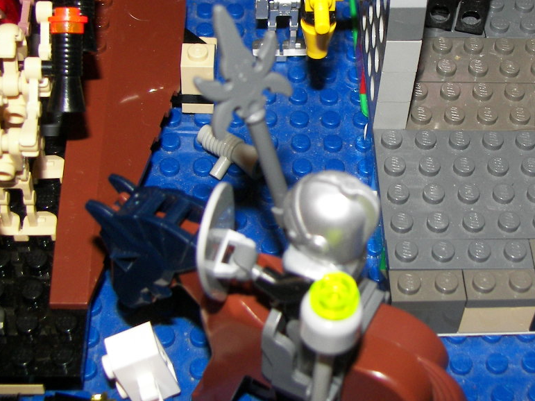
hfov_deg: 24.8
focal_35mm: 78
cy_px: 128
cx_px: 385
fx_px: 1205
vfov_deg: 18.8
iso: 100
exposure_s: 1/30
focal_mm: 7.8
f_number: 2.8
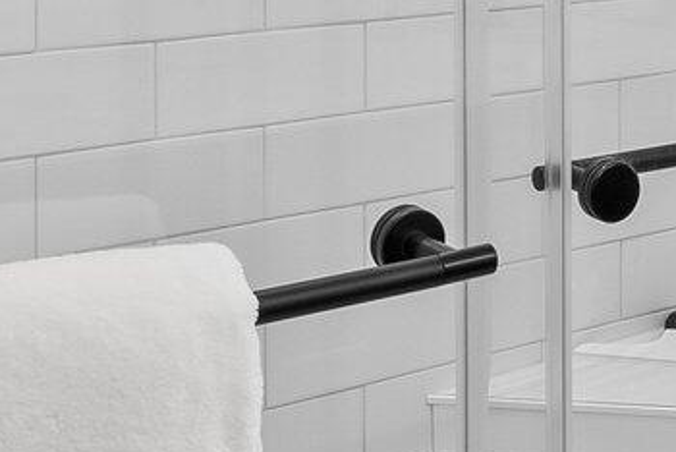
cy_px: -194
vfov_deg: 16.6
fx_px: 1428
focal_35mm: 76
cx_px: 742
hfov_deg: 24.8
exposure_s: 1/8
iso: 800
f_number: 9
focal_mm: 13
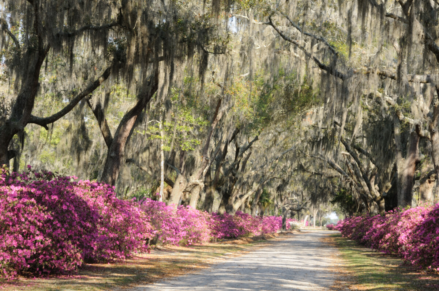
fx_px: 1462
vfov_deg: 11.4
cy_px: 146
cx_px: 220
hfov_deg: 17.1
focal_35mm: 120
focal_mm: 80
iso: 200
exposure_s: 1/25
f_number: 16
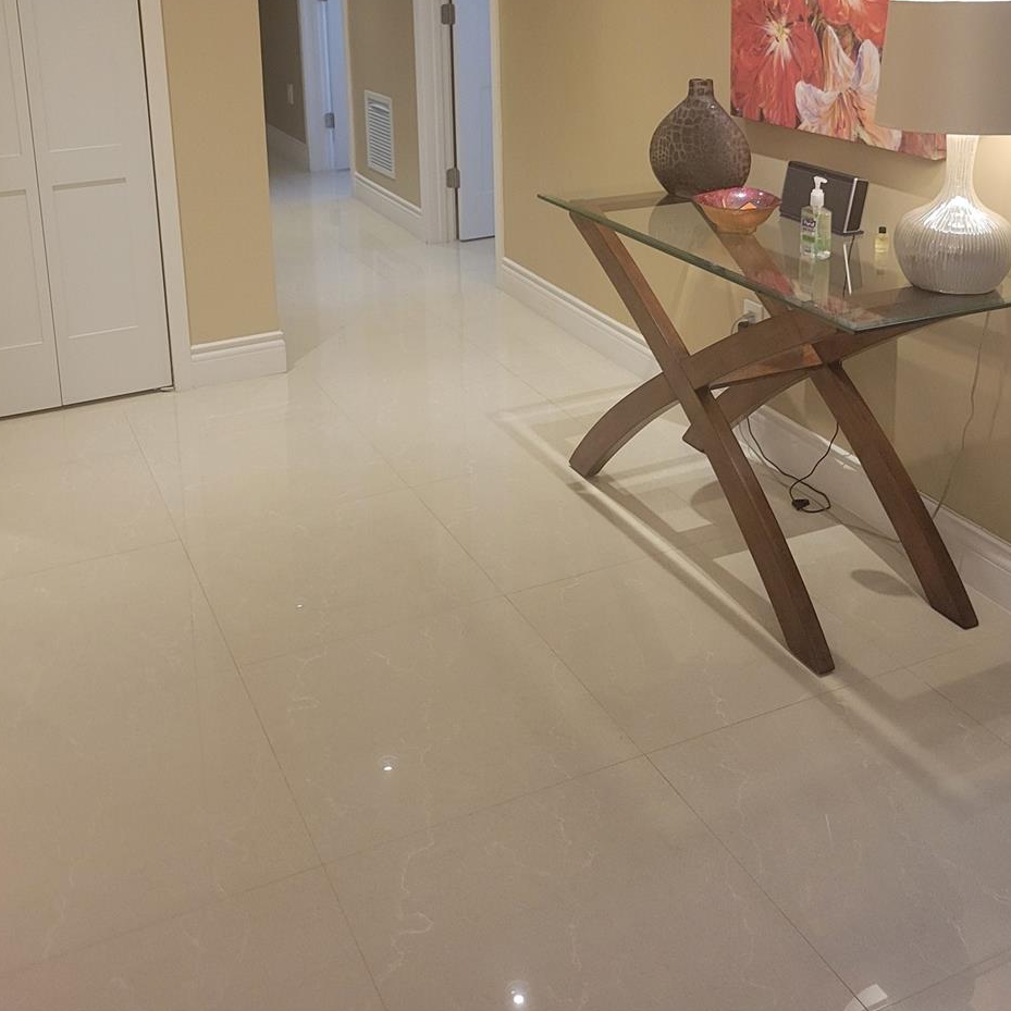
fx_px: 1256
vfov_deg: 41.6
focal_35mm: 38
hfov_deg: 43.9
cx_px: 495
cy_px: 178
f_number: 1.8
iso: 320
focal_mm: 5.4
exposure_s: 1/120
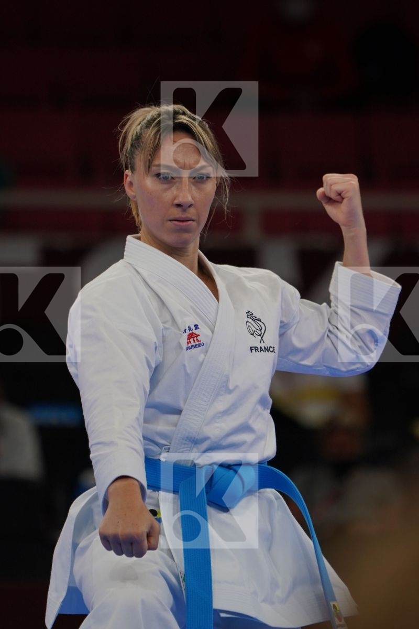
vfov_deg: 4.5
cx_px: 210
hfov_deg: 3.0
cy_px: 314
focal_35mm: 463
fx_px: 8083
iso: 640
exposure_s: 1/500
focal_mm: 309
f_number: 5.6
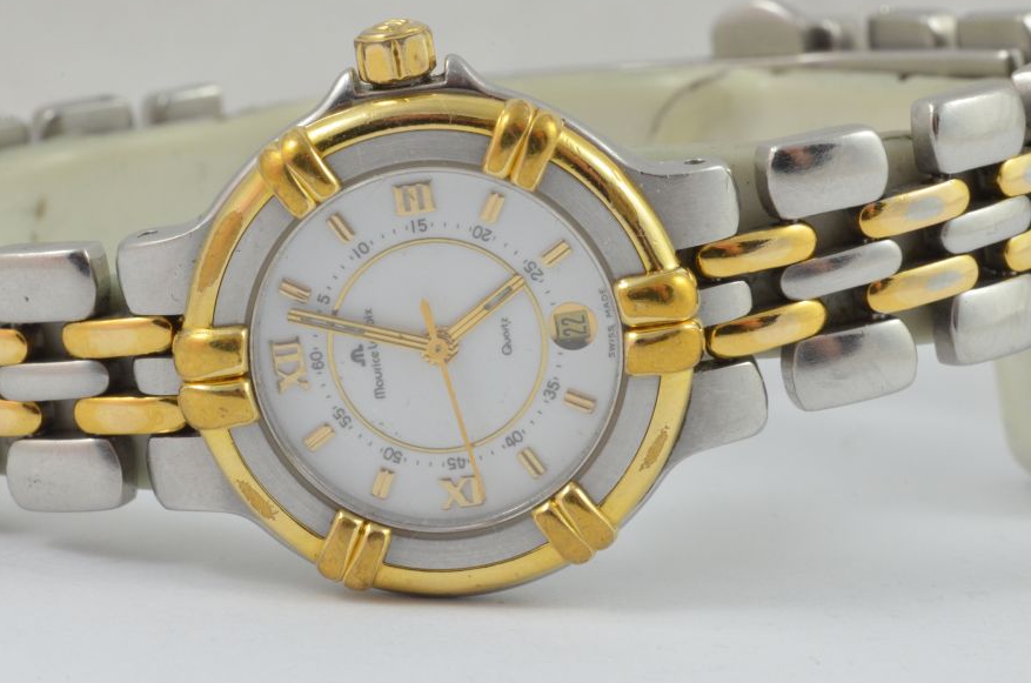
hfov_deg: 11.5
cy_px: 337
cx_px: 453
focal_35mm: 180
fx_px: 5132
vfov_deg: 7.6
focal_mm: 105
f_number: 32
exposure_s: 1/25
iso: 1250
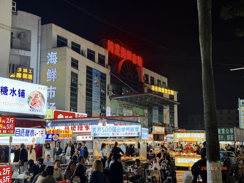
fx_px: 338
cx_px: 122
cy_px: 92
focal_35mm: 48
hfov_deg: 39.7
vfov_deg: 30.3
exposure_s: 1/50
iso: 100
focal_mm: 6.76
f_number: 1.78
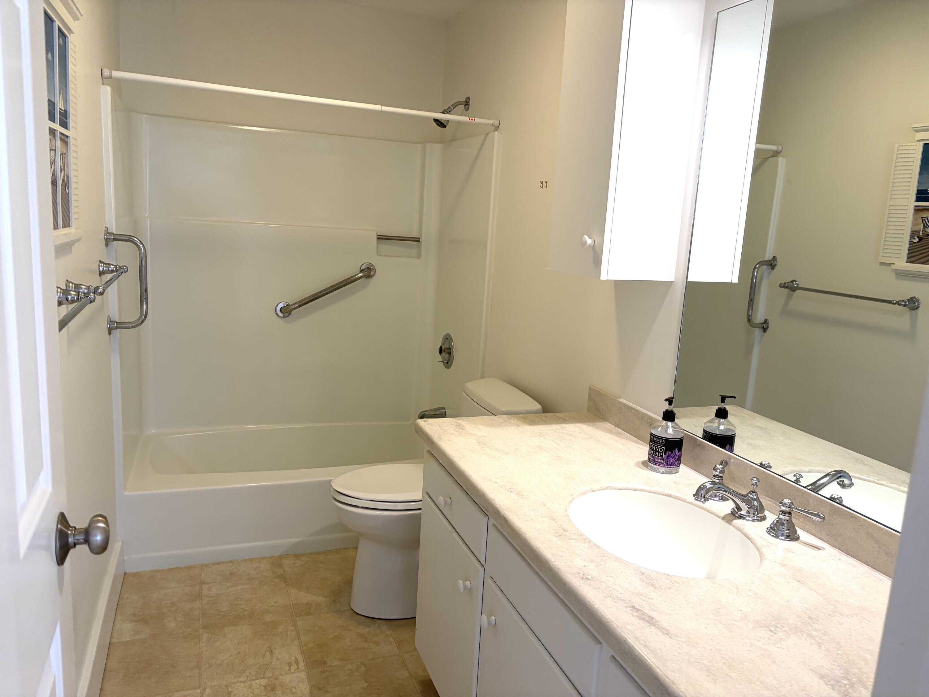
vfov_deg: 53.1
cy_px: 348
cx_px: 464
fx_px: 698
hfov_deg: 67.3
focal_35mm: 26
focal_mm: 5.96
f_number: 1.6
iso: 80
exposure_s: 1/60
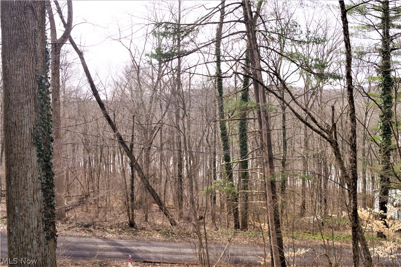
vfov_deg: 36.9
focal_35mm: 36
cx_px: 200
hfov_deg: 53.1
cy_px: 134
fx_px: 401
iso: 100
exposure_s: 1/80
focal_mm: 24
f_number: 8
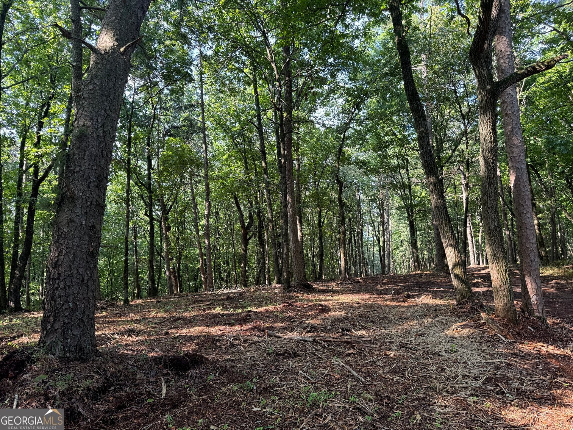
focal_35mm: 24
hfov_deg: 71.6
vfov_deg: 56.8
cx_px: 286
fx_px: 397
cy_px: 215
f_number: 1.78
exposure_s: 1/121
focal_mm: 6.76
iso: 64
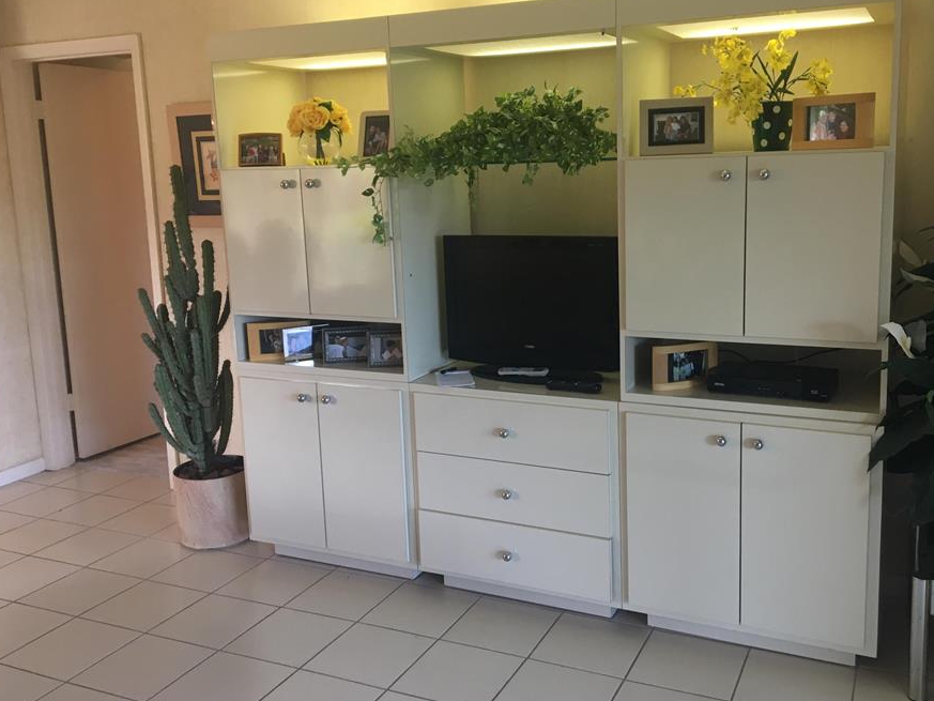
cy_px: 315
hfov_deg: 53.8
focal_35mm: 34
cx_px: 519
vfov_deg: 41.8
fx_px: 918
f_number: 2.2
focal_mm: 4.15
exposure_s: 1/30
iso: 50
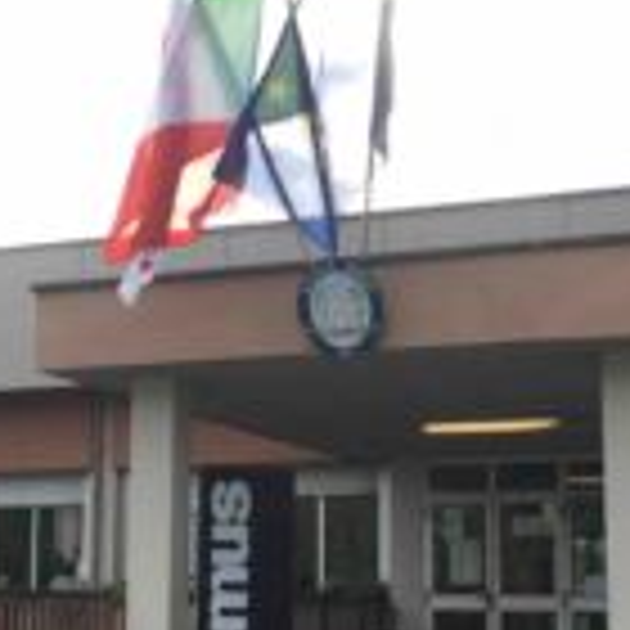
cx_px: 261
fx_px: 1503
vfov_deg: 23.6
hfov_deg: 23.6
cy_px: 392
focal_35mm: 73
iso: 25
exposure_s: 1/388
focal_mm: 4.15
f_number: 2.2
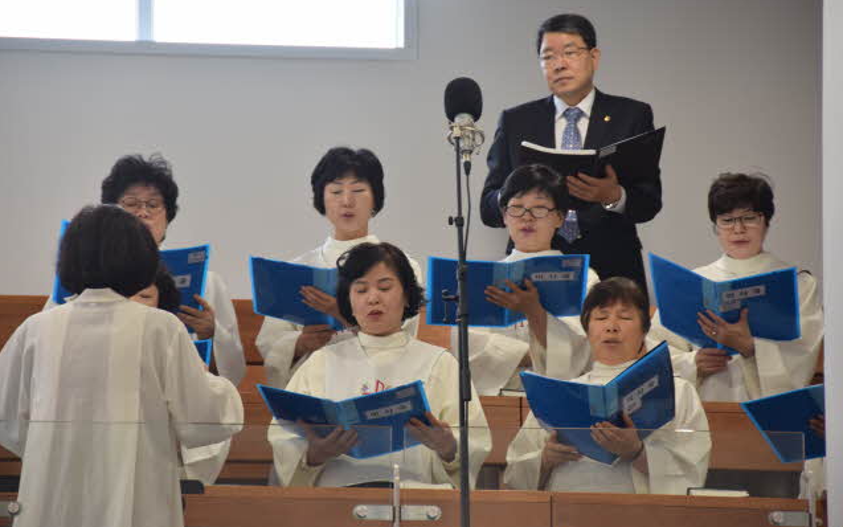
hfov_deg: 8.0
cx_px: 421
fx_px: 5996
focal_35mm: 261
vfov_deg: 5.0
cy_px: 246
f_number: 5.6
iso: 1000
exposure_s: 1/125
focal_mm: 170
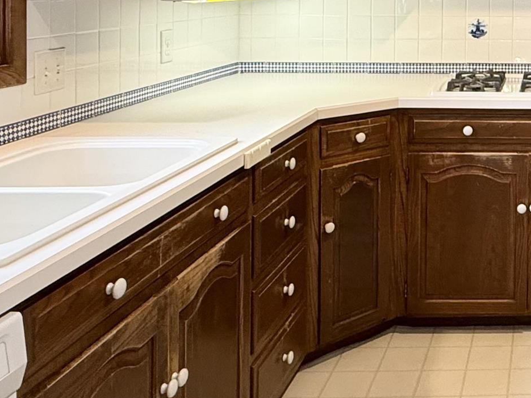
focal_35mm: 46
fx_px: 706
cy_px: -12
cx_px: 589
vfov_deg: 29.2
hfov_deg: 35.2
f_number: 2.2
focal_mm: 2.22
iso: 250
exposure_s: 1/60
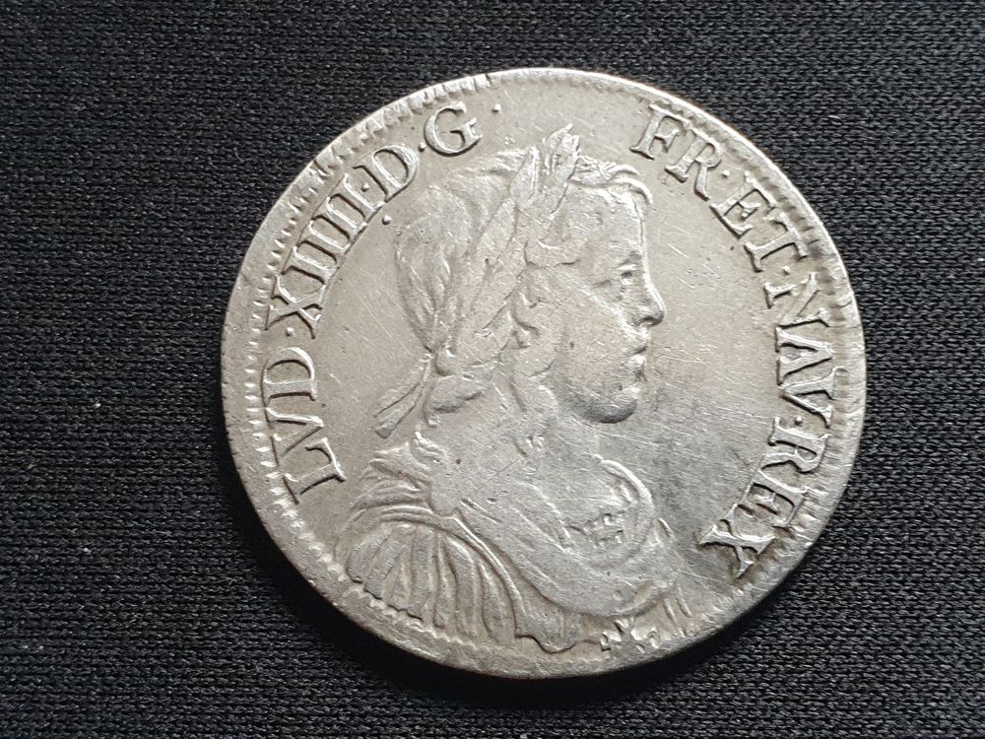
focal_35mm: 26
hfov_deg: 67.3
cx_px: 492
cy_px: 370
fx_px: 740
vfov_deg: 53.1
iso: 320
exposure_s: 1/50
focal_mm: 4.3
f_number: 2.4
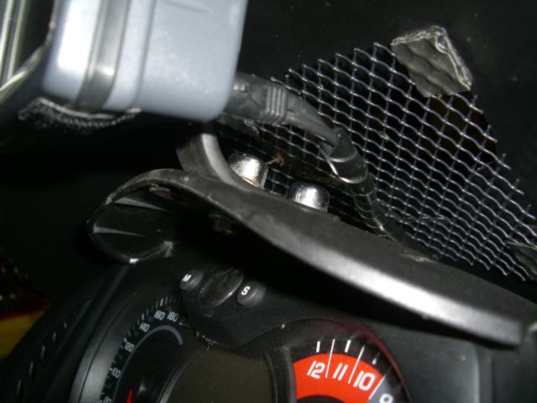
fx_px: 589
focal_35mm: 38
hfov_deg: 49.0
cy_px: 202
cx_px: 268
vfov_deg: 37.7
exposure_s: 1/60
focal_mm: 7.9
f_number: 2.8
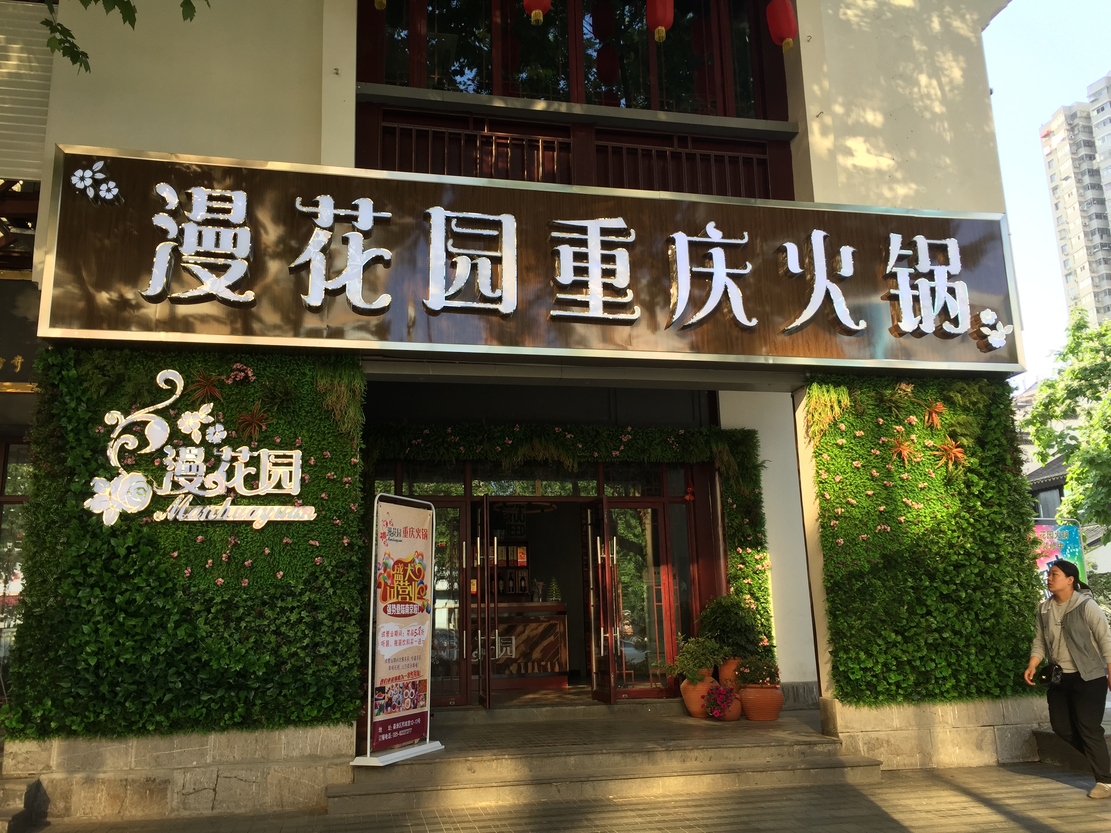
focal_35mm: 29
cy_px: 416
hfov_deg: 61.7
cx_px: 556
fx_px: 931
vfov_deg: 48.2
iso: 32
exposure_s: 1/201
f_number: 2.2
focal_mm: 4.15
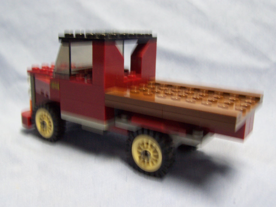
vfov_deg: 37.7
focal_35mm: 38
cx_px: 137
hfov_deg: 49.0
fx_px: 303
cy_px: 103
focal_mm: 5.6
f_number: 2.8
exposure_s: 1/10
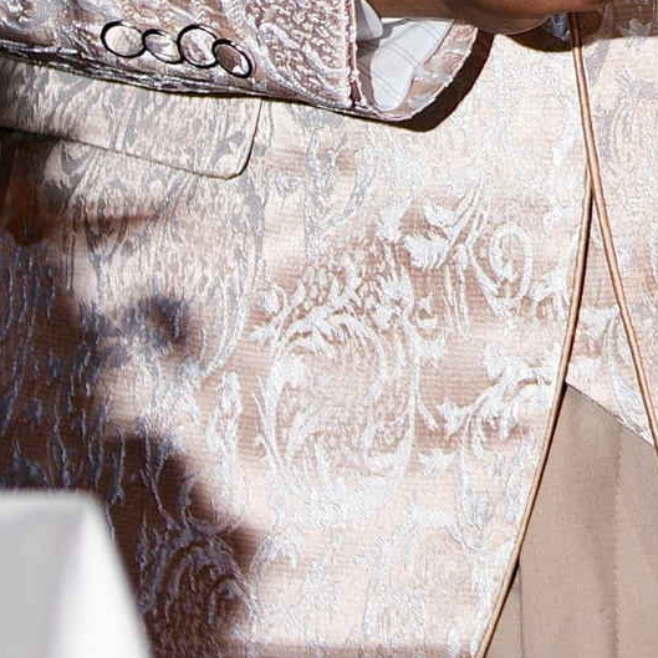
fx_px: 9290
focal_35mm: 432
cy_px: -381
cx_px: 922
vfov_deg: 4.0
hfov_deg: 4.0
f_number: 2.8
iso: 125
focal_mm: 70
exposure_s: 1/250
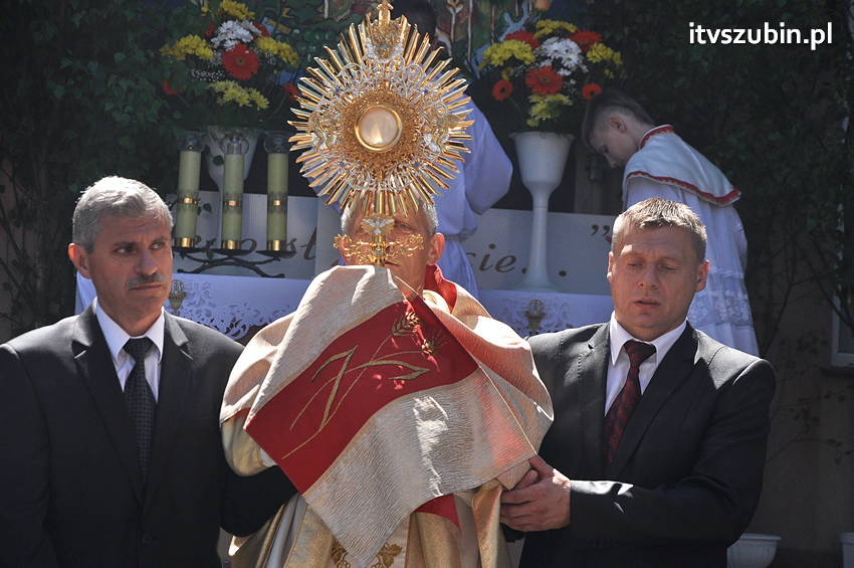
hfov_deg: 14.0
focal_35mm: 147
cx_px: 427
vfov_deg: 9.3
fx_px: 3484
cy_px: 284
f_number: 9
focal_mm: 98
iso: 400
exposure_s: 1/1250
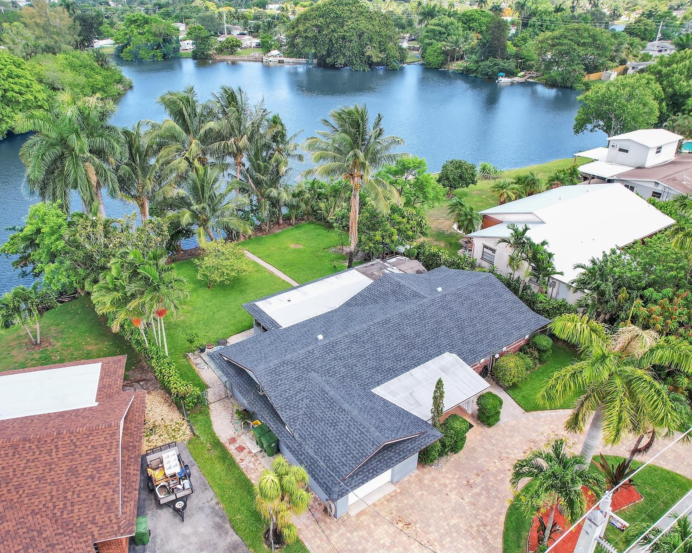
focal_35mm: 25
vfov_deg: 56.8
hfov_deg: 68.1
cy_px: 276
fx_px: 512
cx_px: 331
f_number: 2.8
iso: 100
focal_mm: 8.38
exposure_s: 1/400
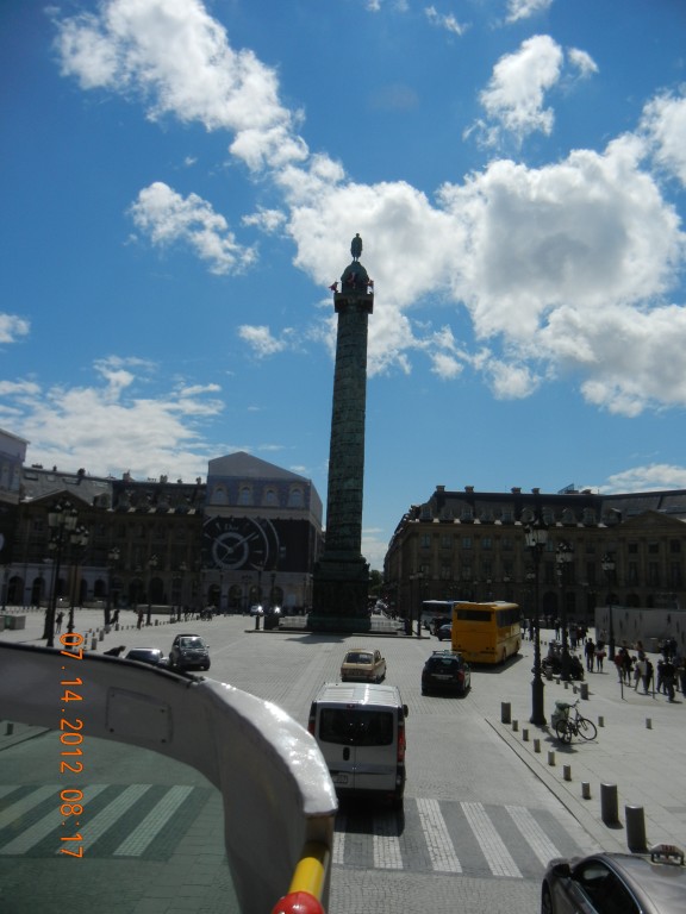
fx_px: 793
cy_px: 457
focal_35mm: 30
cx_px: 343
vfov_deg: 60.0
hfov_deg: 46.8
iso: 160
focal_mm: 5.4
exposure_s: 1/1276
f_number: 7
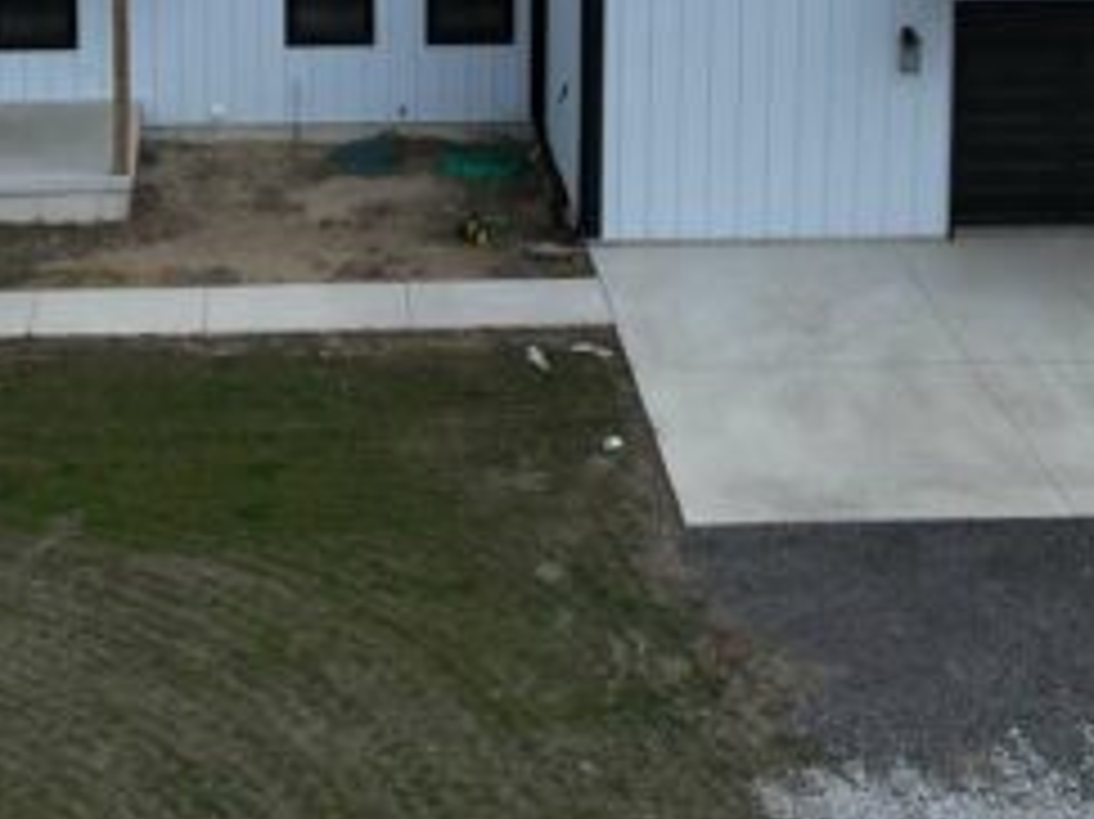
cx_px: 320
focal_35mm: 76
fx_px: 2401
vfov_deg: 18.0
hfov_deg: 25.5
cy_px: -259
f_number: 2.8
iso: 220
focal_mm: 12.29
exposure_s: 1/800
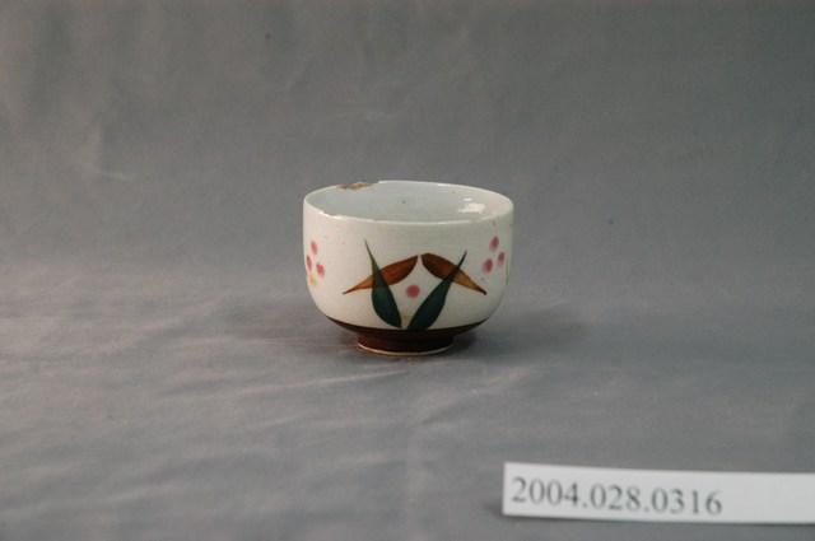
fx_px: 2374
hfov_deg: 19.5
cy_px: 270
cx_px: 408
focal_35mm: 105
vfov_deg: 13.0
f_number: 8
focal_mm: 70
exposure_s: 1/20
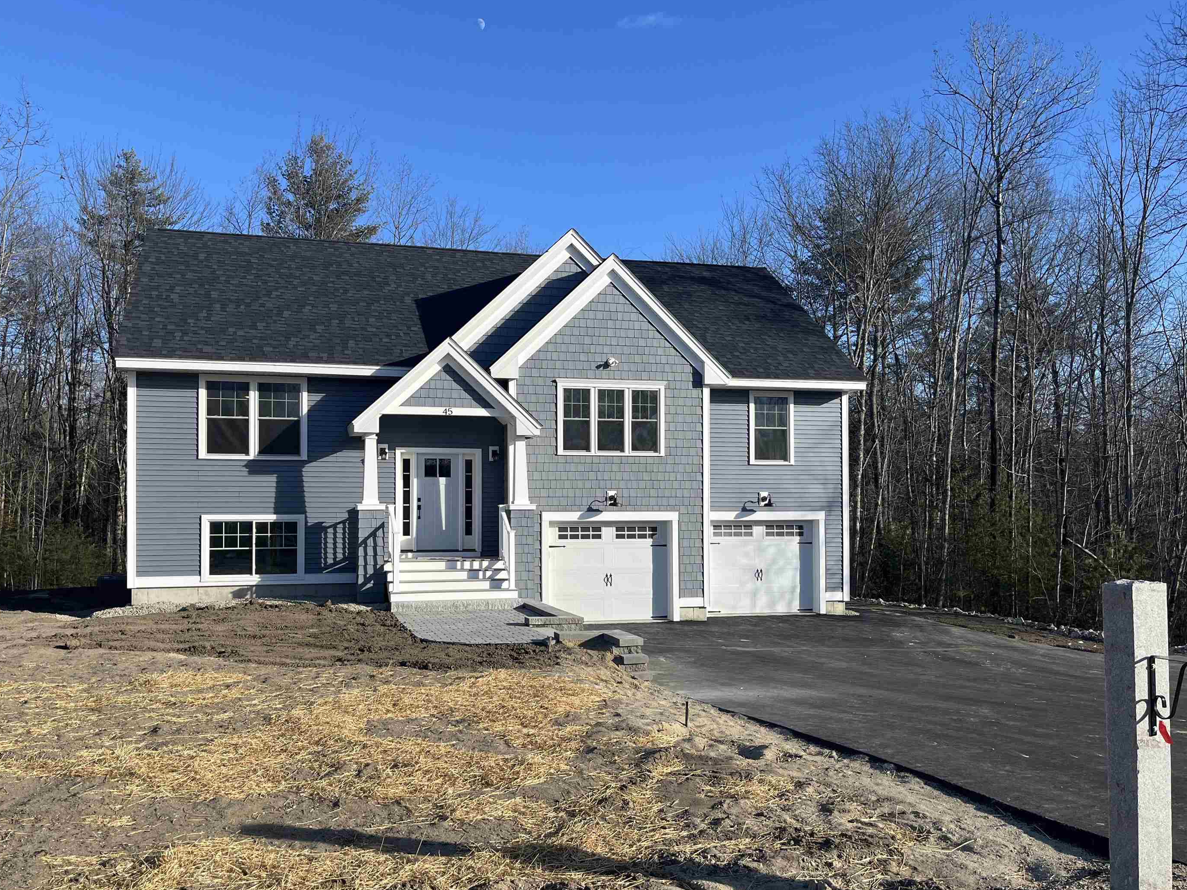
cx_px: 532
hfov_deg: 61.5
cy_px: 487
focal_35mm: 29
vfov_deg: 48.2
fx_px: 995
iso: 50
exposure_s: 1/2632
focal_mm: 5.1
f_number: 1.6
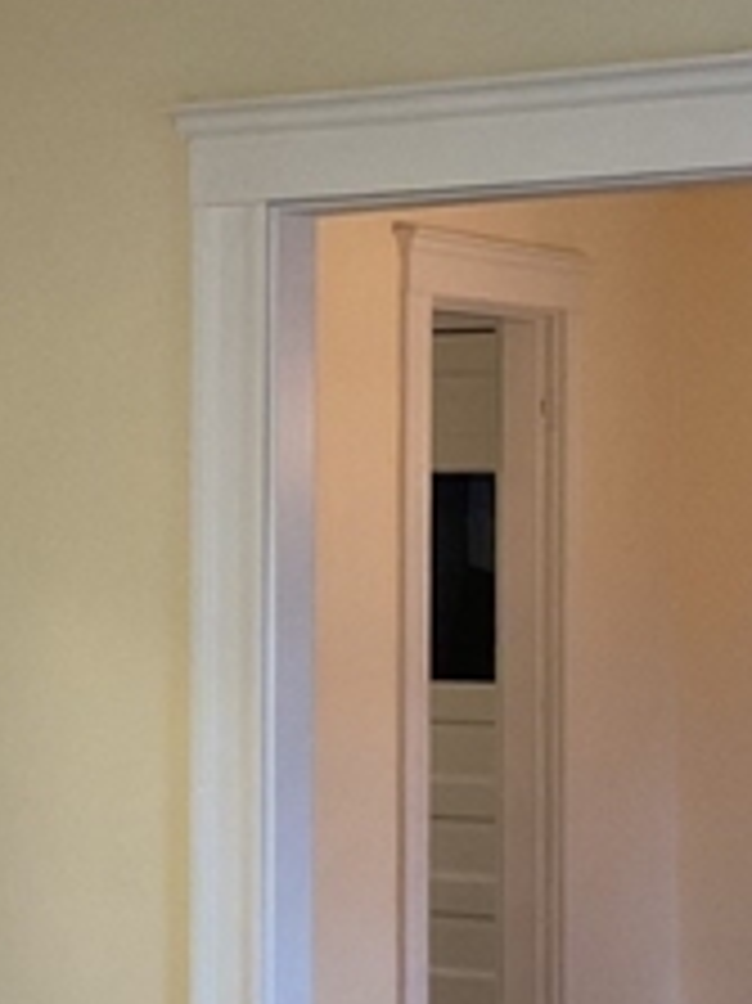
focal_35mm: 100
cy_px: 608
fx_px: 2899
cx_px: 234
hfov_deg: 14.7
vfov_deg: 19.6
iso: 250
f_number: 1.8
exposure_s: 1/40
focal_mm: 3
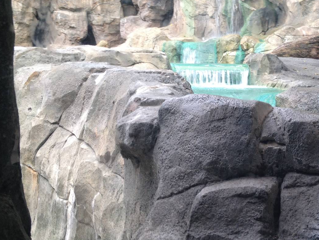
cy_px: 112
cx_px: 199
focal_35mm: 54
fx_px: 498
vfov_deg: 27.0
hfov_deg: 35.3
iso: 80
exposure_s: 1/40
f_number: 2.4
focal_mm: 4.28
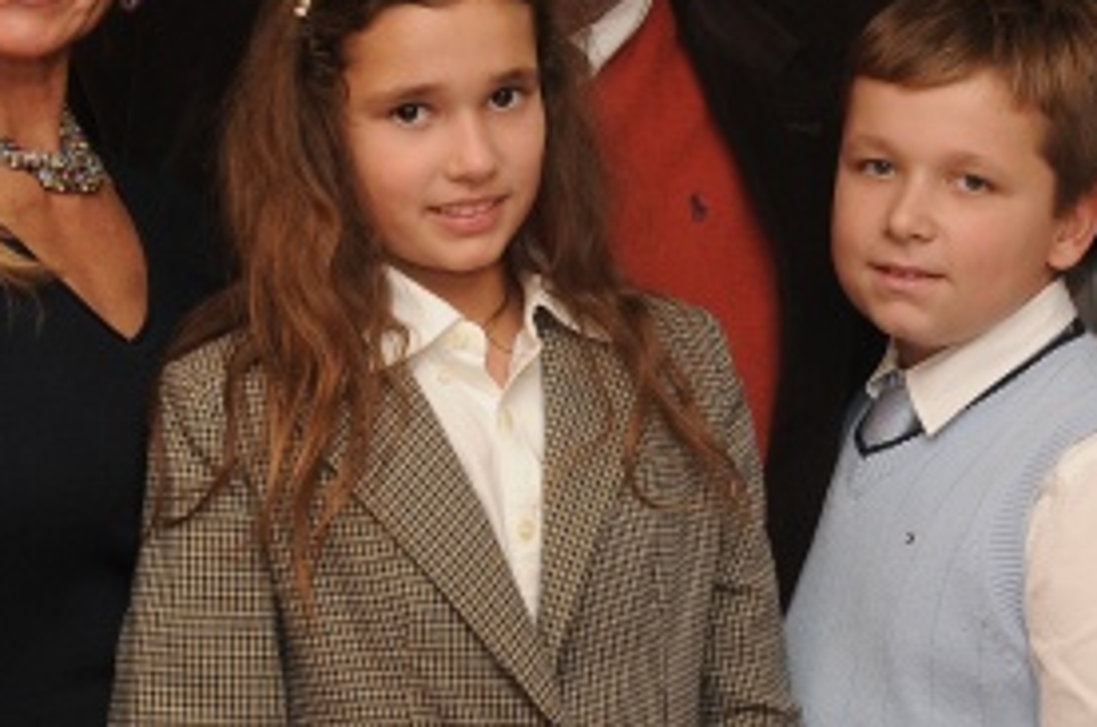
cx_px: 735
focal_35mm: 113
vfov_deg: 12.1
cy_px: 423
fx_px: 3437
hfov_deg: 18.1
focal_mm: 26
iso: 250
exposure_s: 1/30
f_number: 5
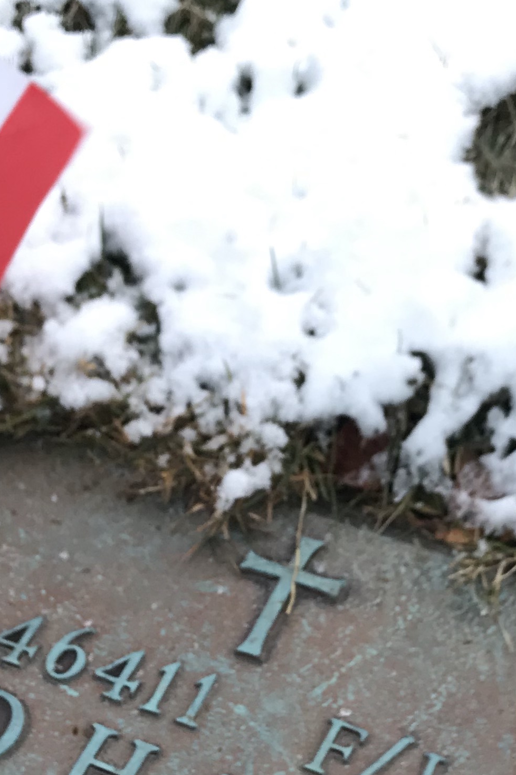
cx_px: 256
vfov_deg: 25.1
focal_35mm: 80
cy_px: 573
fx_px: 1721
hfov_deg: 17.1
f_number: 1.8
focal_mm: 3.99
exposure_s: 1/30
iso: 32
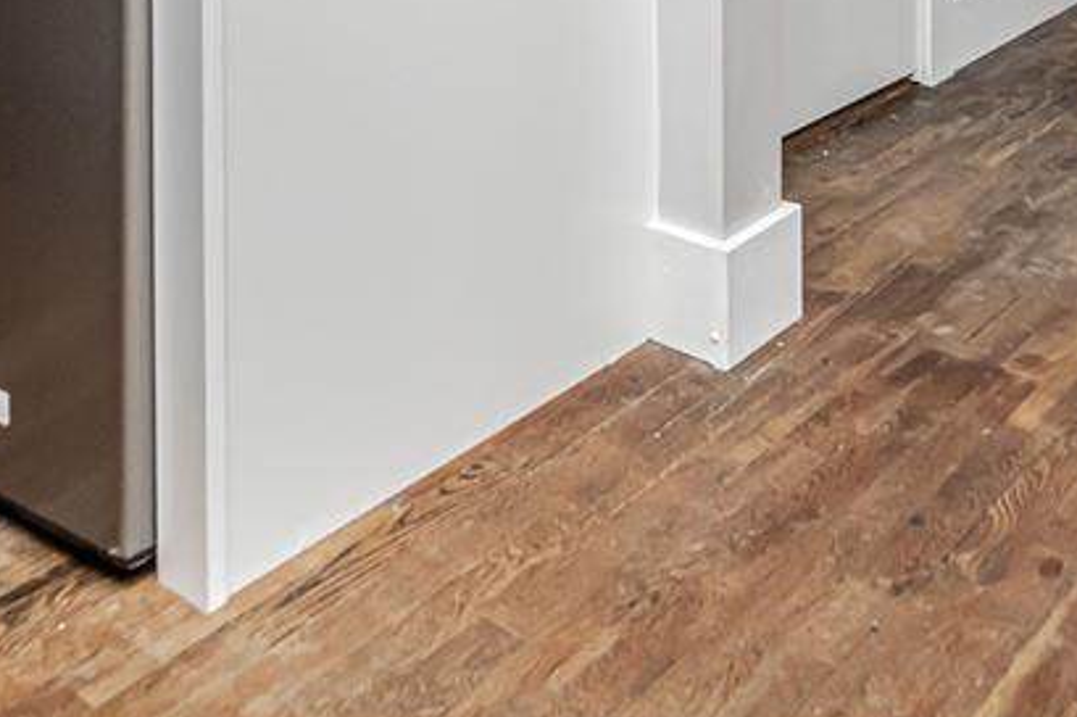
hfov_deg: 41.4
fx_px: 1405
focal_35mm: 47
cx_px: 727
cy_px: -370
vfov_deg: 23.0
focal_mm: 10
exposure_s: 1/60
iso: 2000
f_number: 10
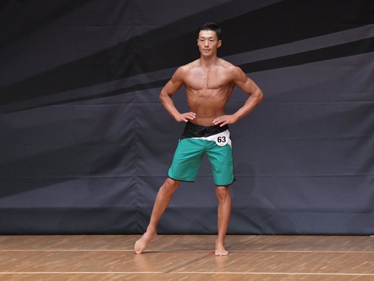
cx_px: 167
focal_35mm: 327
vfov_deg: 4.6
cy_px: 141
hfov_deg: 6.1
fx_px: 3535
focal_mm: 200
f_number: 5.6
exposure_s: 1/400
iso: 6400
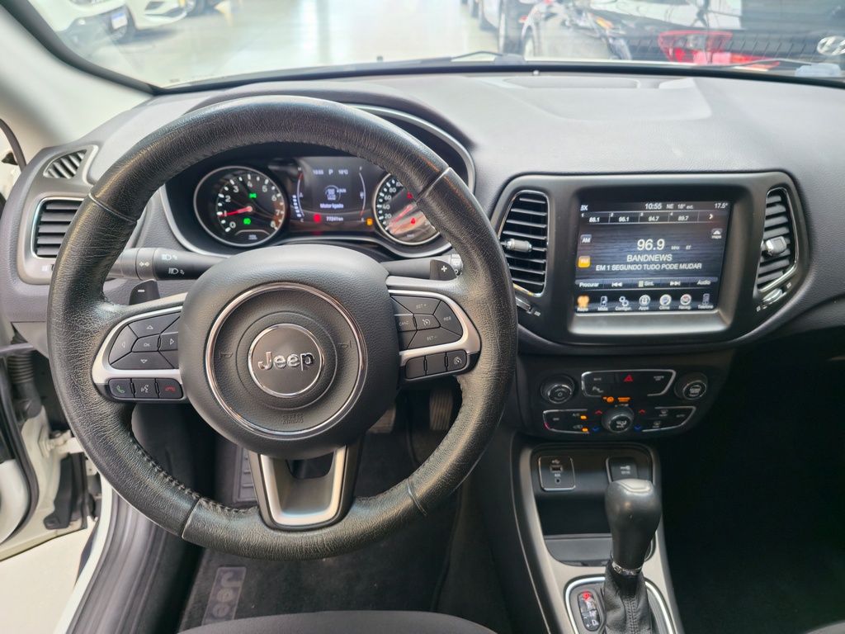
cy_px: 317
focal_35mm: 23
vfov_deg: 58.9
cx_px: 422
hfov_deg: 73.9
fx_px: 561
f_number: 1.7
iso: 50
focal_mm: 6.3
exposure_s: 1/60
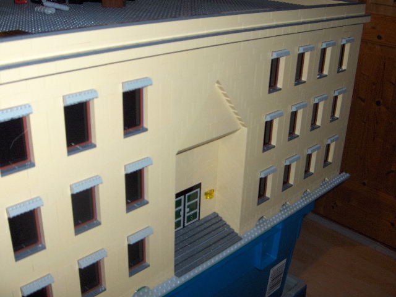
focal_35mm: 39
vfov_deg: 36.8
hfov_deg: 47.9
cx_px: 198
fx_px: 446
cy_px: 148
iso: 100
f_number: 2.8
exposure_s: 1/60
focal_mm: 8
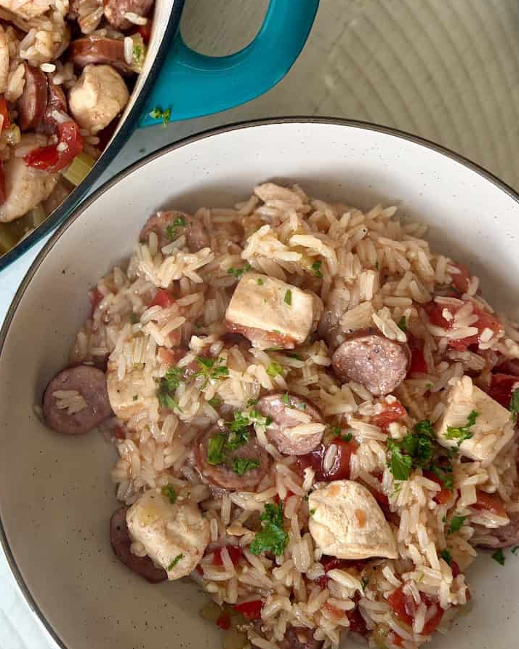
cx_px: 104
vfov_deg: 30.0
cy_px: 324
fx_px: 1209
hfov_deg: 23.9
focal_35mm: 63
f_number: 1.8
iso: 125
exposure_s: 1/60
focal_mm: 6.8
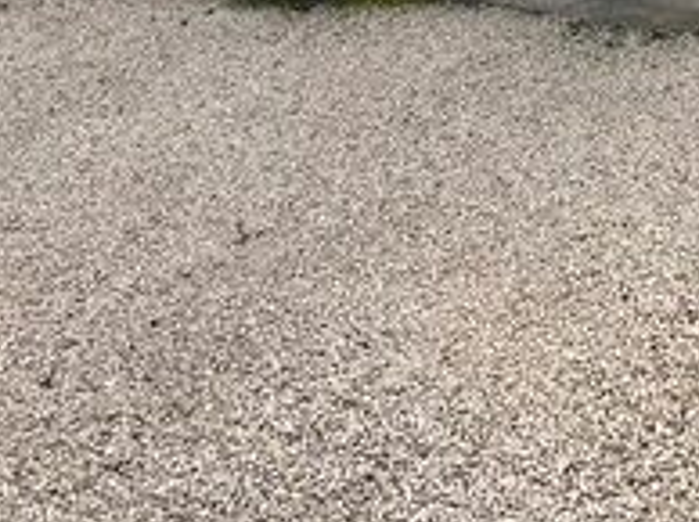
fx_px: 948
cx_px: 663
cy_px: -358
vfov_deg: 22.2
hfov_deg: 37.1
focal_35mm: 47
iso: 32
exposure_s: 1/1754
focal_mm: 1.57
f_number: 1.8
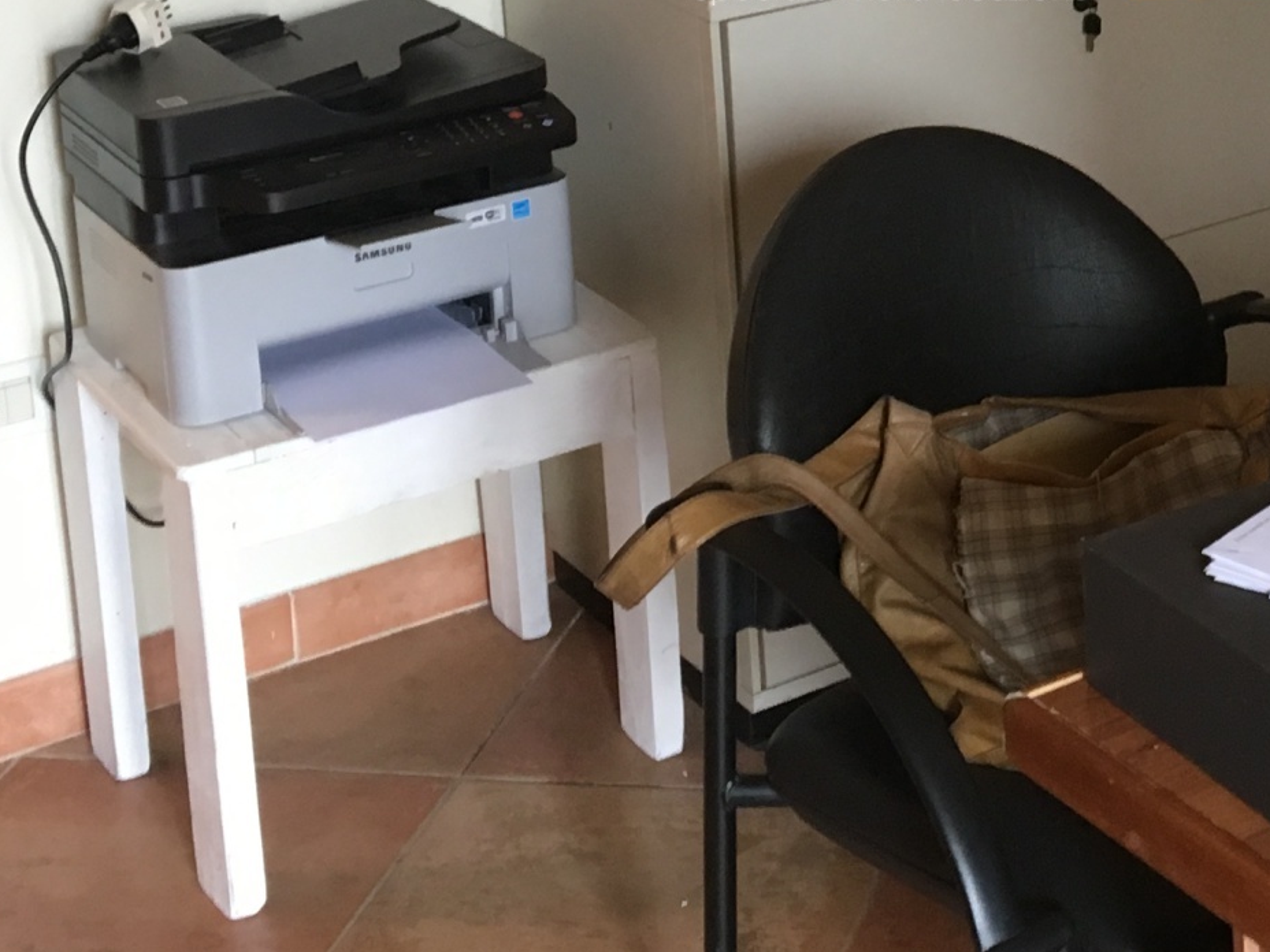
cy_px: -148
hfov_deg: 23.4
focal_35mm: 80
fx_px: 2935
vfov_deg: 17.7
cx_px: 1254
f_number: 2.2
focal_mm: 4.15
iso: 125
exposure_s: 1/33
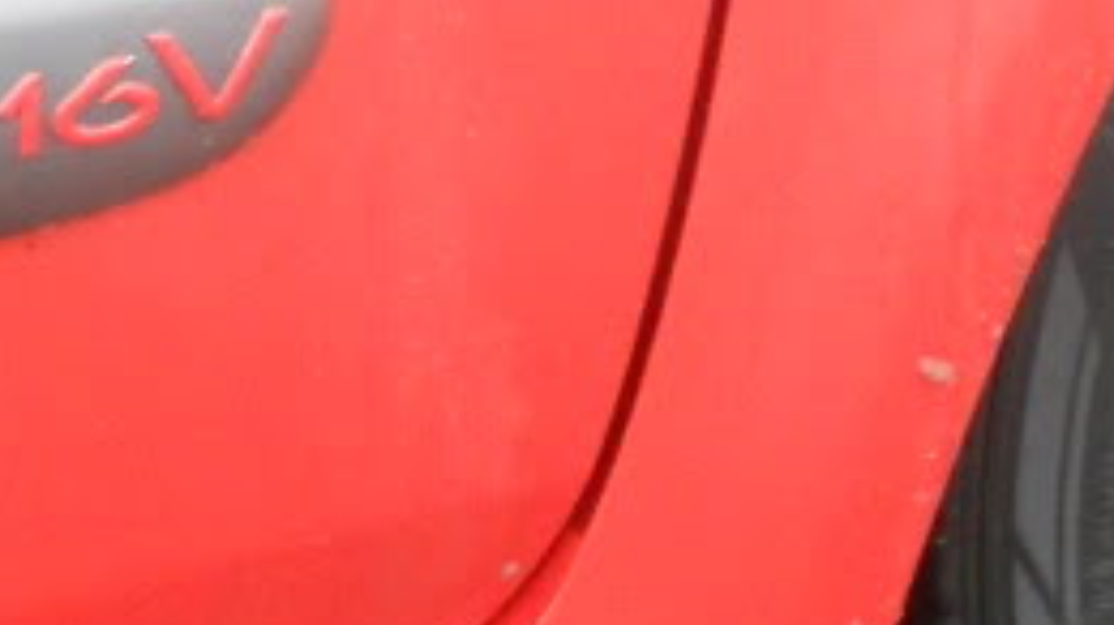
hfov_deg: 18.5
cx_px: 501
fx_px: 3425
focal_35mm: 116
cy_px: 103
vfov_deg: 10.4
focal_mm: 4.9
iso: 400
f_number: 3.2
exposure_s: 1/50
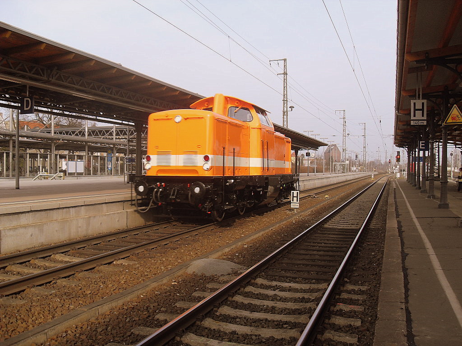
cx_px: 231
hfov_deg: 54.0
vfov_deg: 41.8
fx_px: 454
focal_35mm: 34
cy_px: 173
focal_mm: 6.3
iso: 80
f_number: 7
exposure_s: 1/90
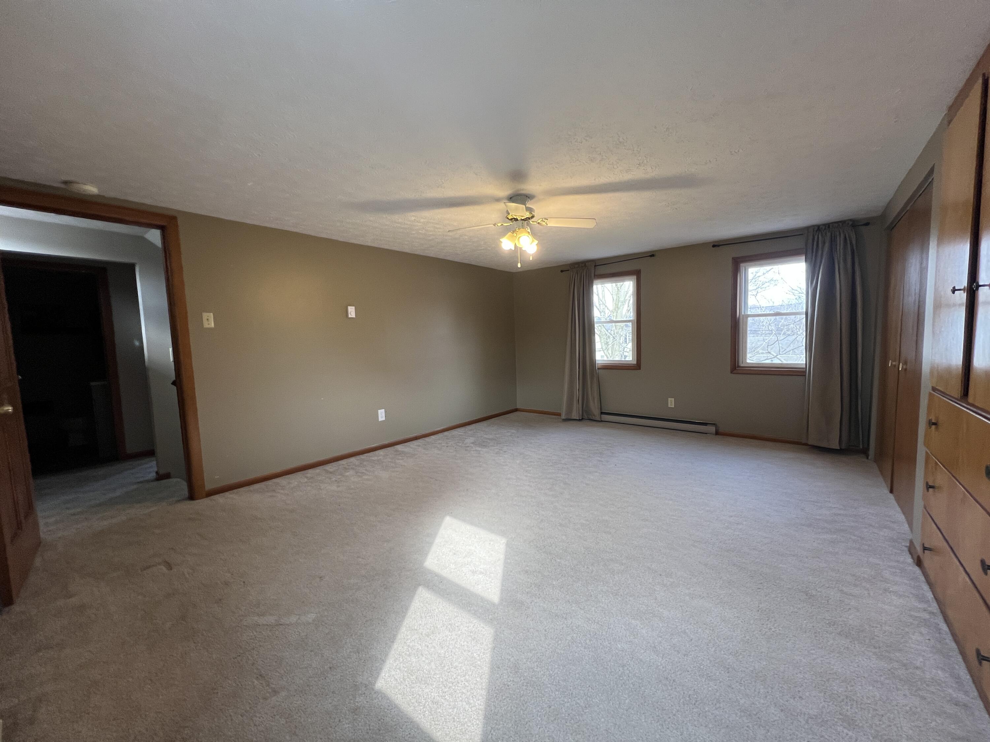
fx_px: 372
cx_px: 495
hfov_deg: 106.2
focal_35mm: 13
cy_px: 371
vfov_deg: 89.9
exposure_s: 1/120
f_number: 1.8
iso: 200
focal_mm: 1.57
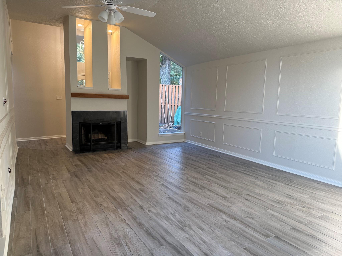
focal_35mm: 24
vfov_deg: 56.8
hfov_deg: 71.6
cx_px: 171
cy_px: 128
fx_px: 237
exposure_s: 1/120
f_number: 1.78
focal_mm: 6.76
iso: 125
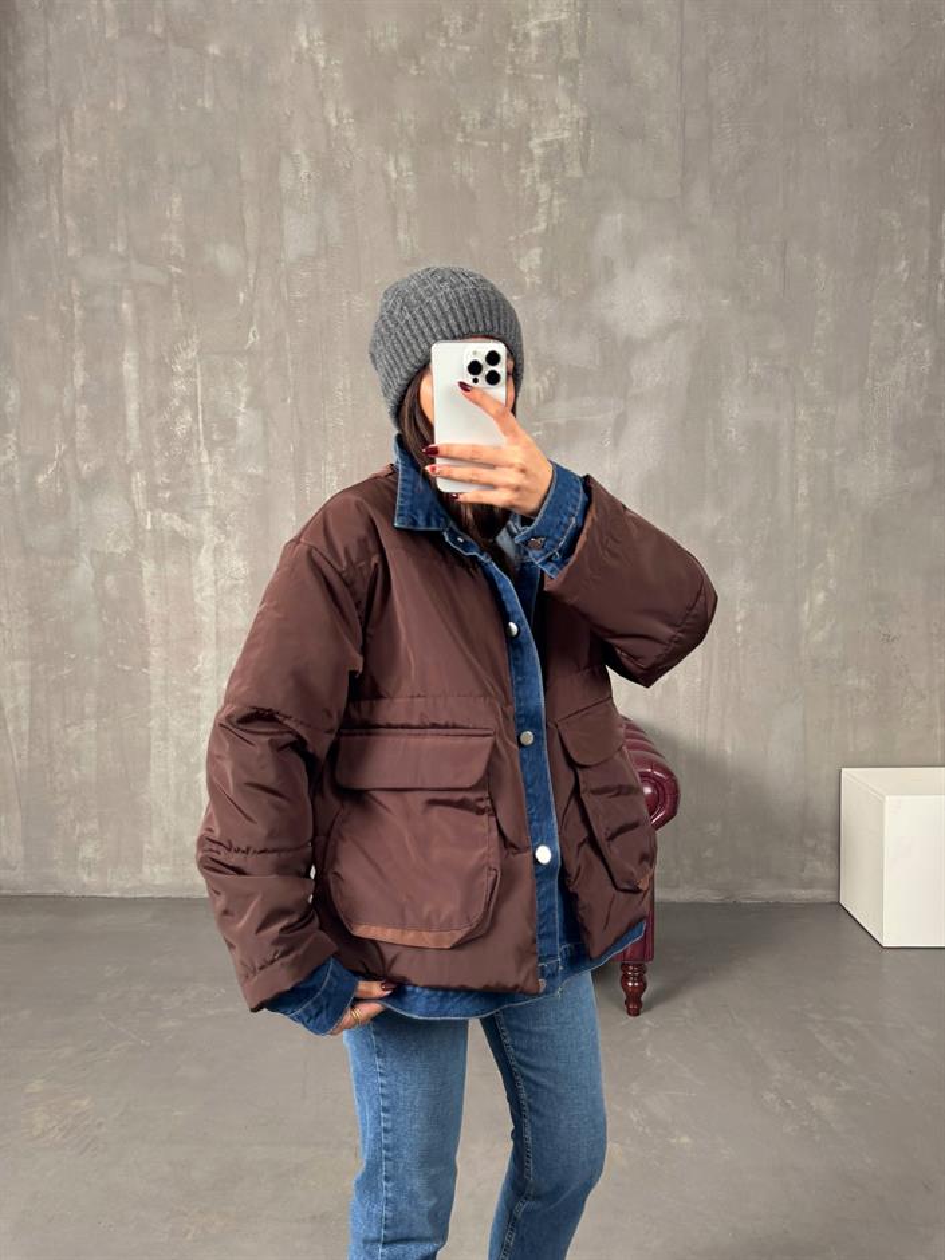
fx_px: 874
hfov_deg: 56.8
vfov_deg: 71.6
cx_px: 472
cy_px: 630
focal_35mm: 24
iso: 200
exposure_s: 1/106
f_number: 1.78
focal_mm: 6.76
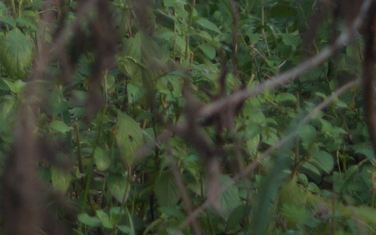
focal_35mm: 410
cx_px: -442
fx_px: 4206
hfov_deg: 5.0
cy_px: -350
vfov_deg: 3.2
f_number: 4
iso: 200
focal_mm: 55
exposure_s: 1/160
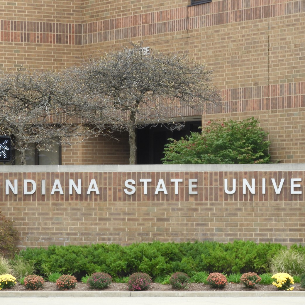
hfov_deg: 8.4
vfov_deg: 8.4
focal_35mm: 208
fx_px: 2073
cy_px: 156
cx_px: 192
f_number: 5.2
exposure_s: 1/60
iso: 110
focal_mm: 30.5
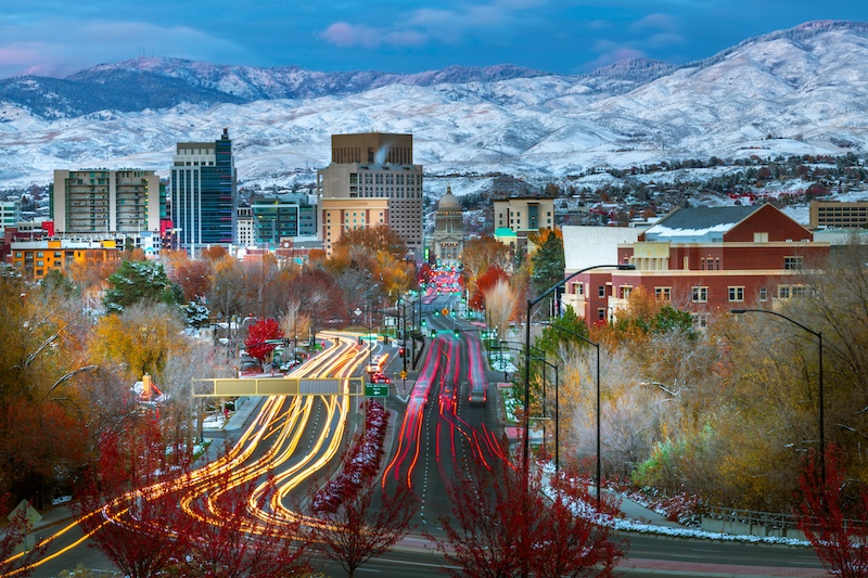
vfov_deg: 11.8
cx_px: 434
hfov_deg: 17.6
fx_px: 2796
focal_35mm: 116
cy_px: 289
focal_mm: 116
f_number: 32
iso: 31
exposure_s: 15
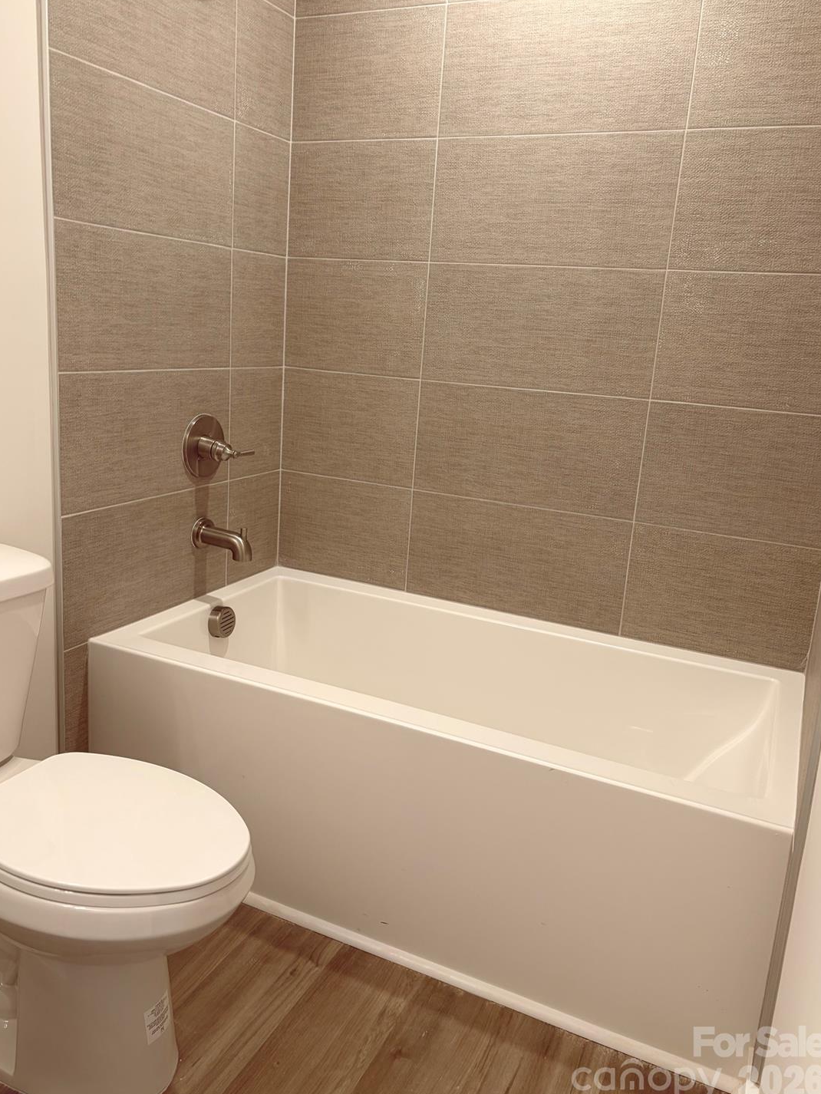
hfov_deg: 49.7
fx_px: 885
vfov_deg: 63.4
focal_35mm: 28
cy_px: 522
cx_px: 389
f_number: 1.6
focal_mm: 5.96
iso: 64
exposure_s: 1/60
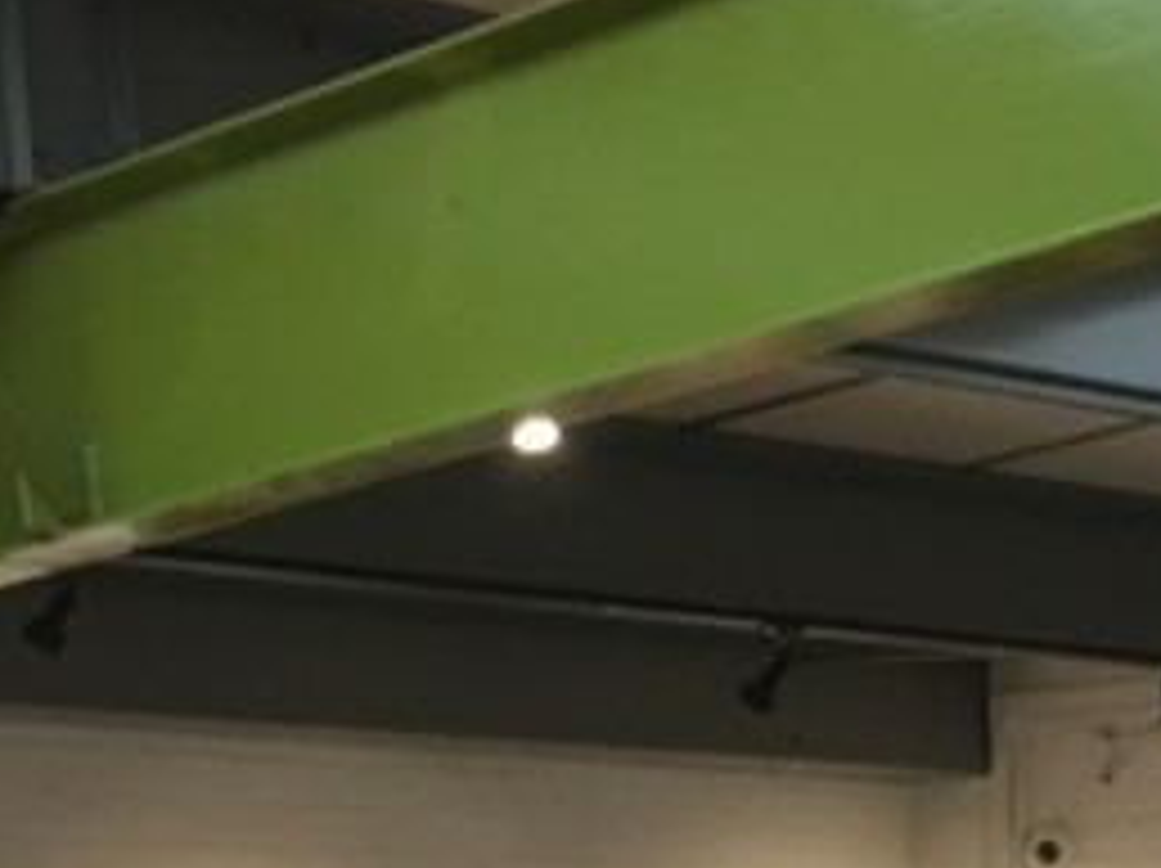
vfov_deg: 10.3
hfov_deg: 14.6
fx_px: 4524
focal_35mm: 135
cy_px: 1570
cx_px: 896
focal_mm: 4.15
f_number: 2.2
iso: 125
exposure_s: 1/33
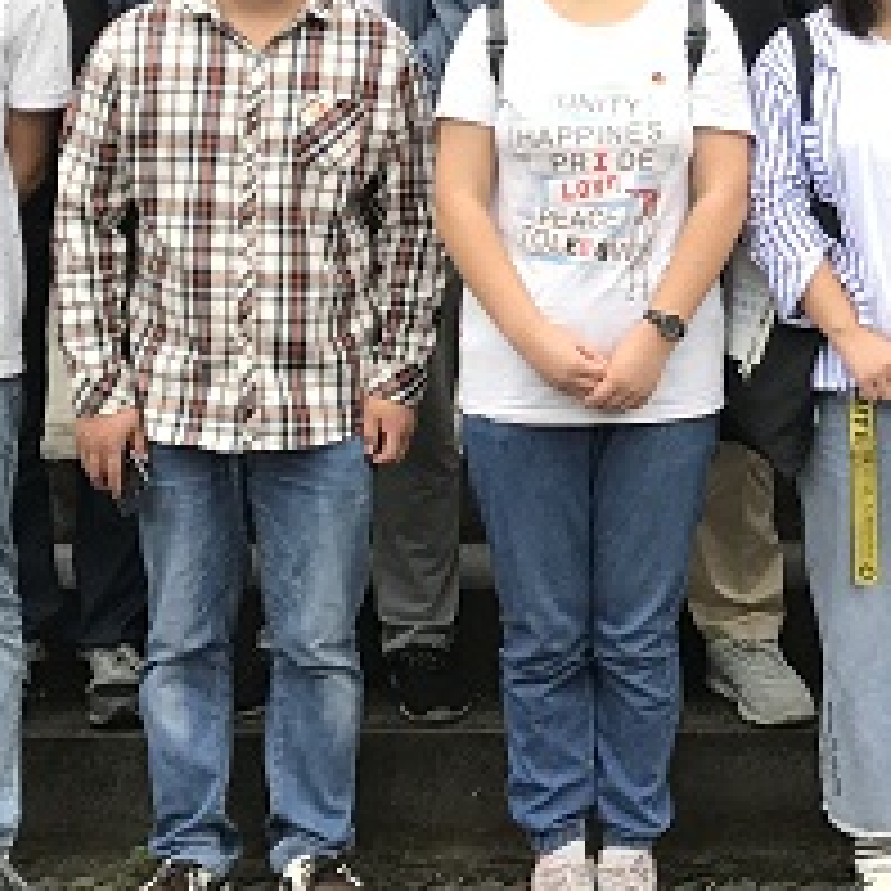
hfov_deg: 17.2
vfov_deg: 16.7
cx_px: 788
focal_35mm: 100
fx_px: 2912
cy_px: -140
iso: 20
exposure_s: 1/197
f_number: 1.8
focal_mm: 3.99
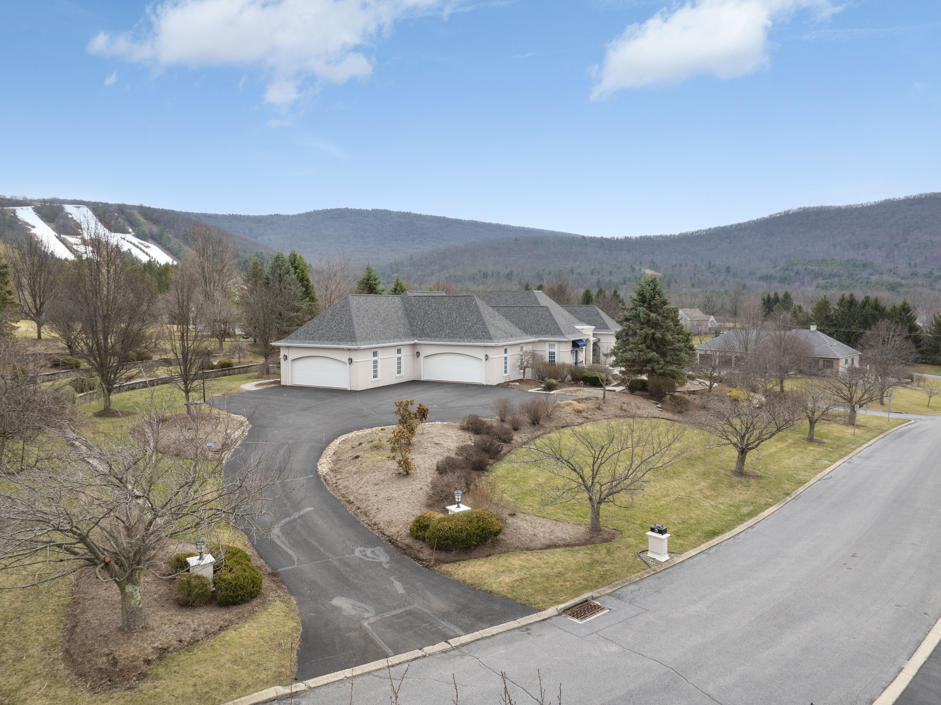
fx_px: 652
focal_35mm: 24
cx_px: 470
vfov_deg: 56.8
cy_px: 352
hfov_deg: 71.6
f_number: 7.1
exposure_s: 1/100
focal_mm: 12.29
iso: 100
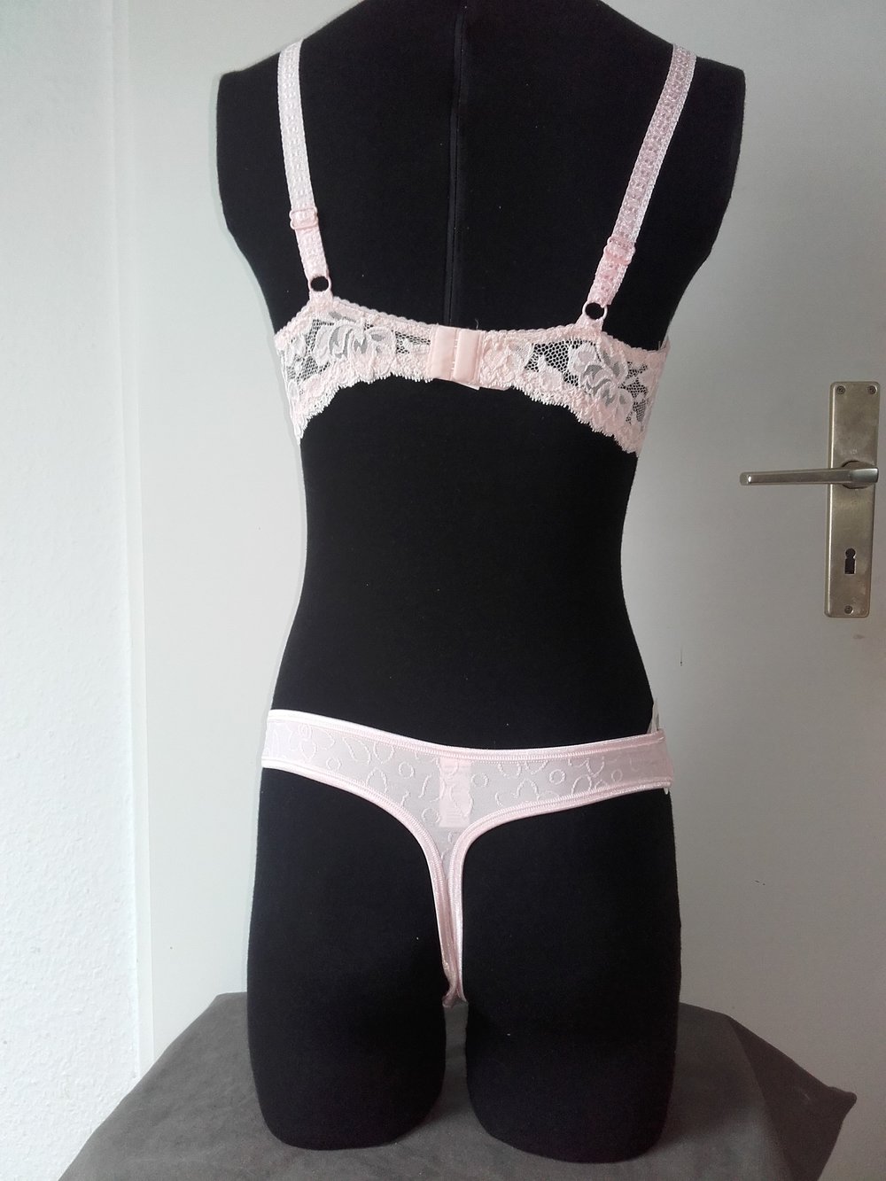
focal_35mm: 31
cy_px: 590
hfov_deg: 45.4
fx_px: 1058
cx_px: 443
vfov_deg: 58.3
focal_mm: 3.31
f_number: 2.2
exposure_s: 1/33
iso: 70
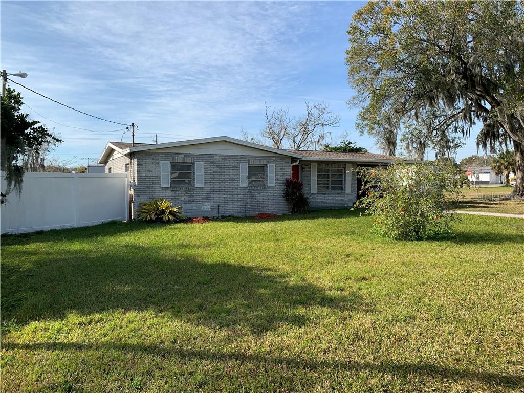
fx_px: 394
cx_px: 262
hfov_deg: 67.3
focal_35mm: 26
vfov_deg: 53.1
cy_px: 196
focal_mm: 4.25
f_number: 1.8
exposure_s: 1/2208
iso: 25
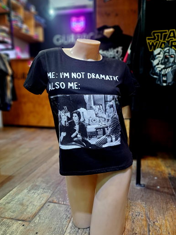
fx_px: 169
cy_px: 115
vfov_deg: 69.4
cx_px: 91
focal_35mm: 25
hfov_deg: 54.9
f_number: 1.8
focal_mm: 5.23
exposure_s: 1/50
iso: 160
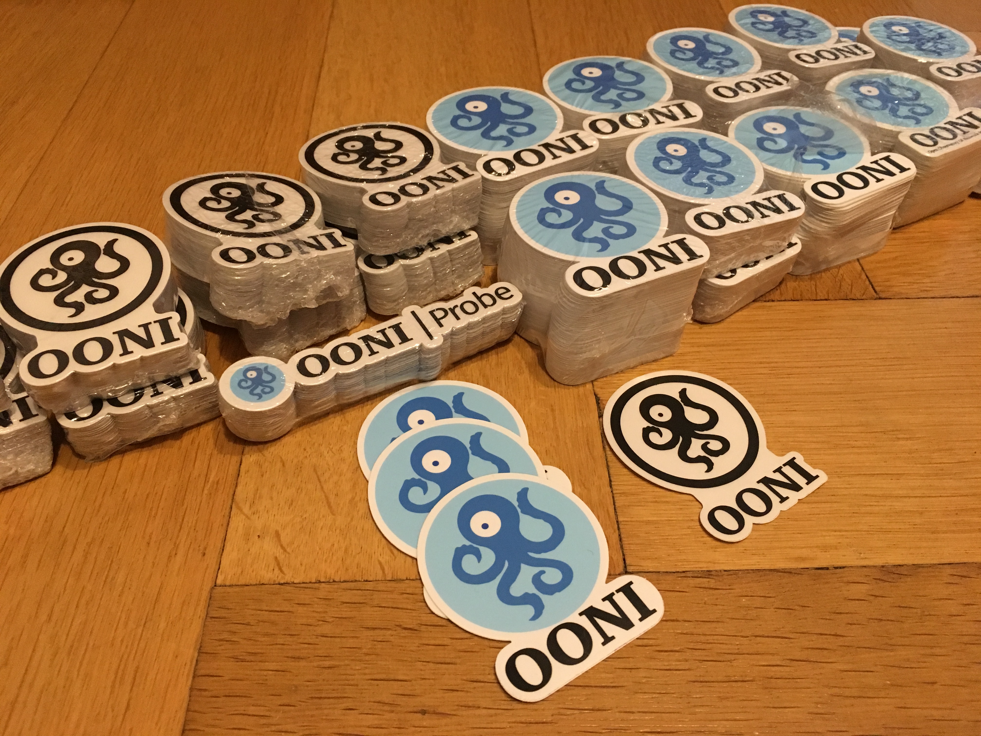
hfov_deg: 61.7
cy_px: 368
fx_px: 822
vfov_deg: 48.2
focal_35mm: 29
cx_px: 490
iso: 200
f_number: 2.2
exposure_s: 1/25
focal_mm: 4.15
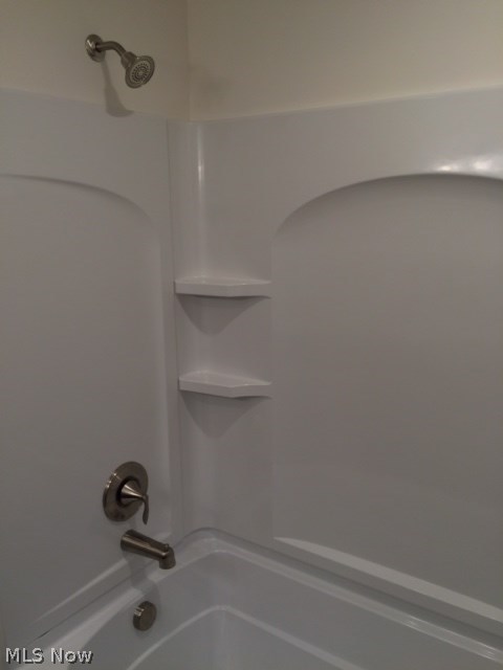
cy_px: 335
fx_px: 562
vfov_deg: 61.7
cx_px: 252
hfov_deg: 48.2
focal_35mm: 29
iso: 50
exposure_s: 1/60
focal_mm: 4.15
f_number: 2.2
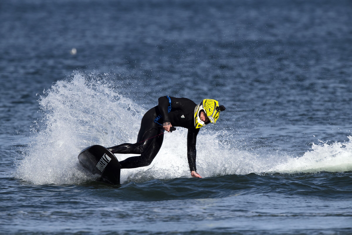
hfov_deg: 2.9
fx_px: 6844
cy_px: 118
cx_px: 176
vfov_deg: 2.0
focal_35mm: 700
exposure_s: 1/2000
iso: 320
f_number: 8
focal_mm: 700
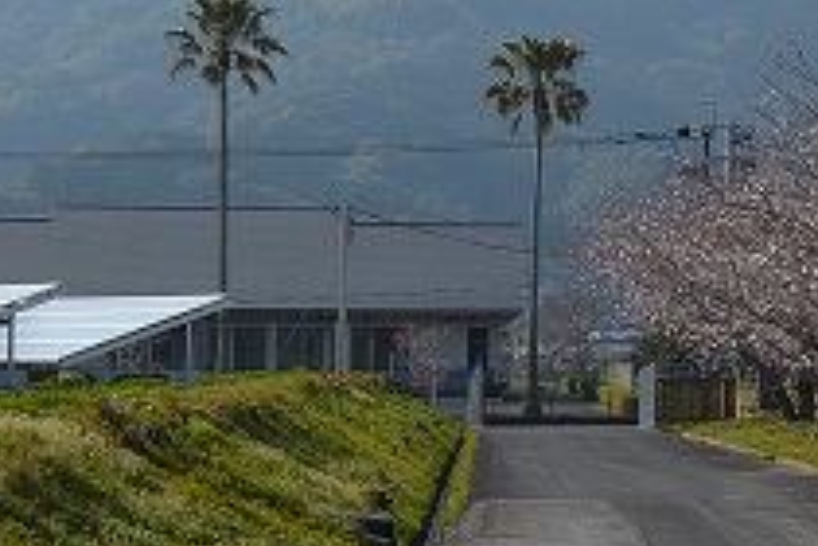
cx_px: 1441
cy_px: 160
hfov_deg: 14.2
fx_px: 2931
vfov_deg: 10.6
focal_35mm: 129
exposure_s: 1/250
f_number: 8
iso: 100
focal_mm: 24
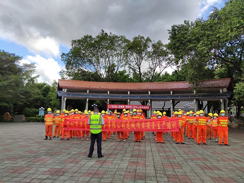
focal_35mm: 24
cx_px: 122
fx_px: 169
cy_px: 92
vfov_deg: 56.8
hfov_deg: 71.6
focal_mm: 6.72
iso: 50
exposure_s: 1/1110
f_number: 1.69
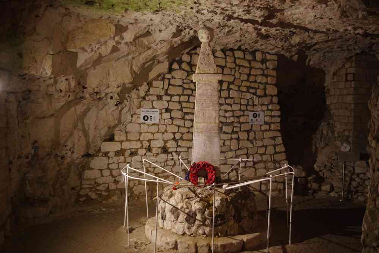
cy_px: 126
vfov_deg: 36.9
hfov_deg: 53.1
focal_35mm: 36
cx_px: 190
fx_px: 379
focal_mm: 24
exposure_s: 1/13
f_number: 4
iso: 3200
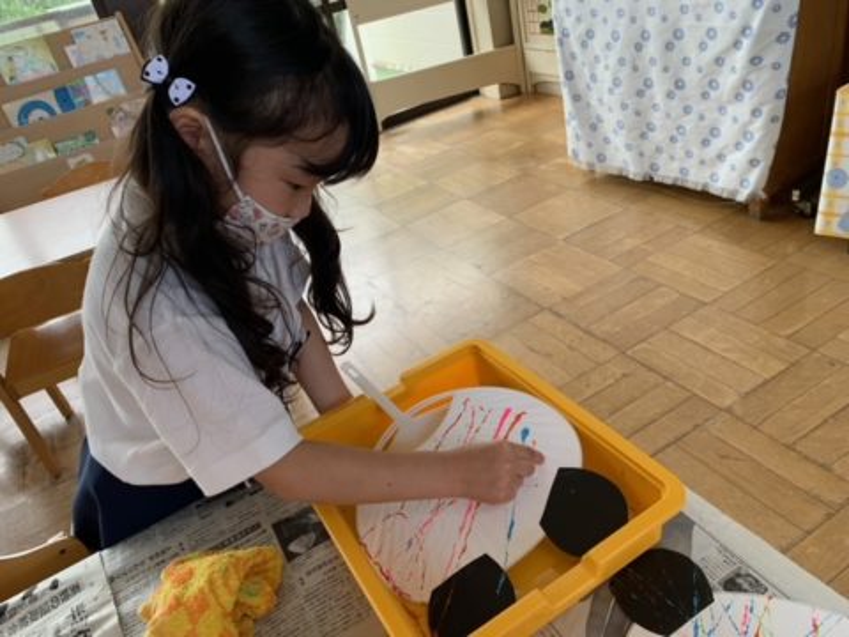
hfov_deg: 67.3
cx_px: 424
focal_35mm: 26
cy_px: 318
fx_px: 638
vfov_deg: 53.1
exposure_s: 1/122
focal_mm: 4.25
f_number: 1.8
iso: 25
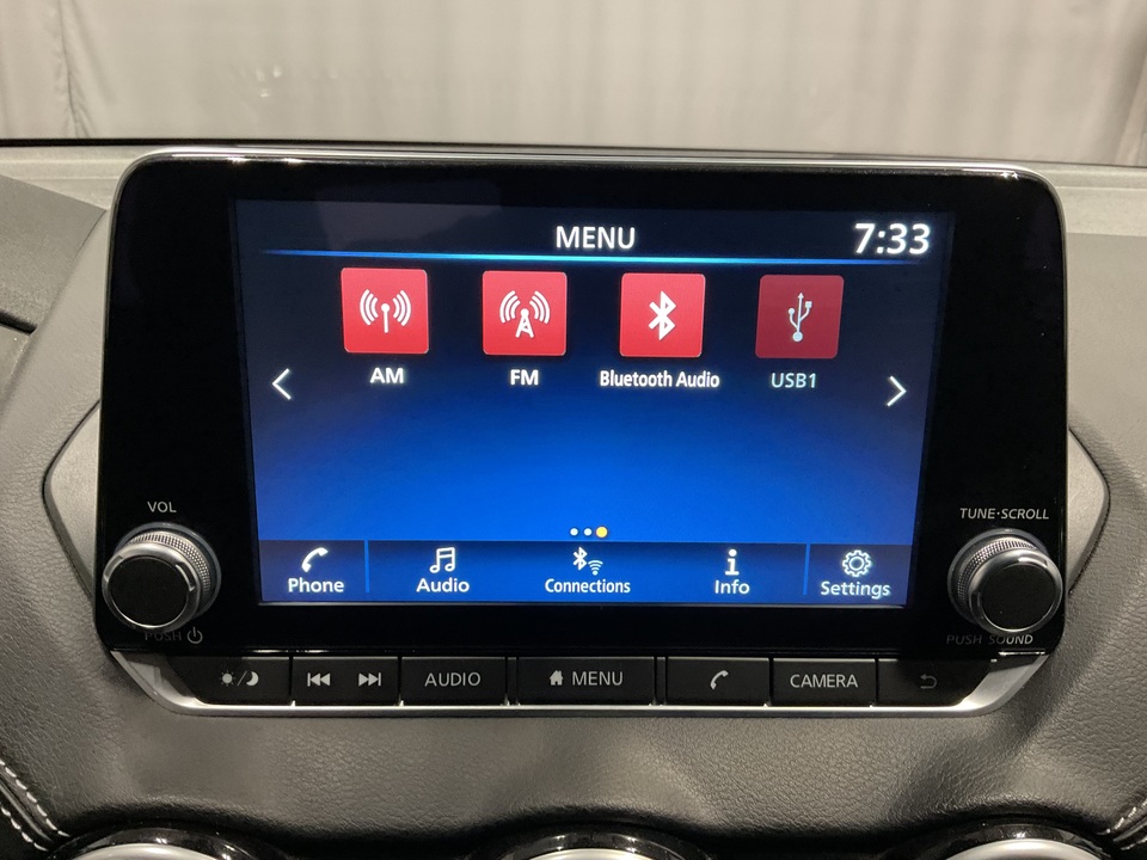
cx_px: 574
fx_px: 961
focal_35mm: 29
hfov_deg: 61.7
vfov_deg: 48.2
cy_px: 430
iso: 160
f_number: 1.8
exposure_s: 1/60
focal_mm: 3
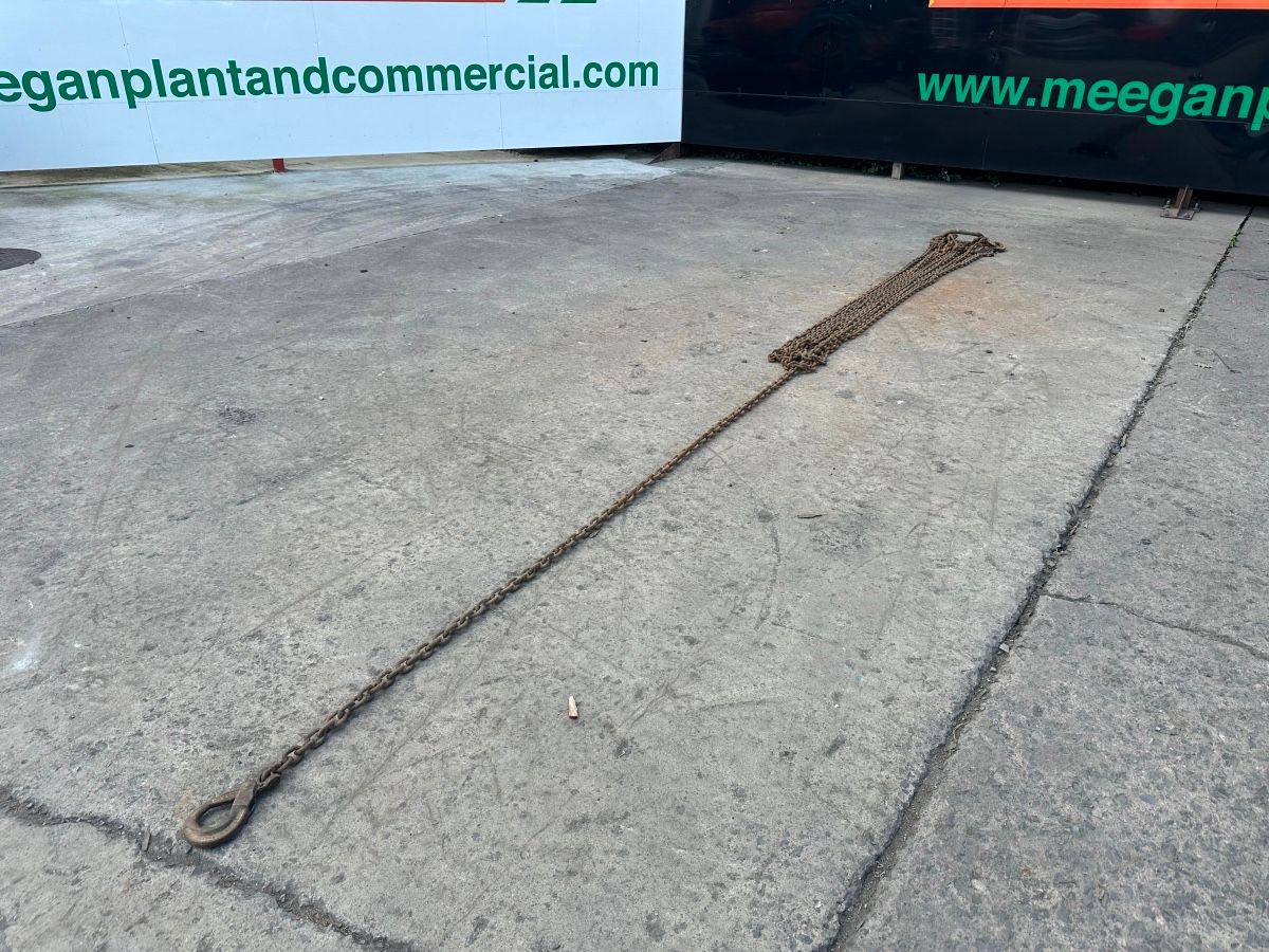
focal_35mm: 24
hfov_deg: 71.6
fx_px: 880
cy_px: 476
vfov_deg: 56.8
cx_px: 634
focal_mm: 6.86
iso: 80
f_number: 1.78
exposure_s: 1/1357
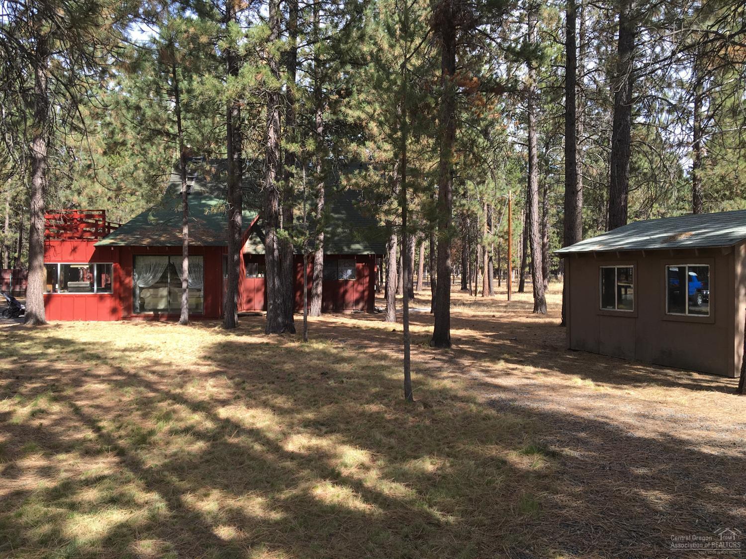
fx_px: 625
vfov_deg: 48.2
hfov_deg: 61.7
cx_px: 373
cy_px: 280
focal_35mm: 29
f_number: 2.2
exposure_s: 1/432
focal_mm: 4.15
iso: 25
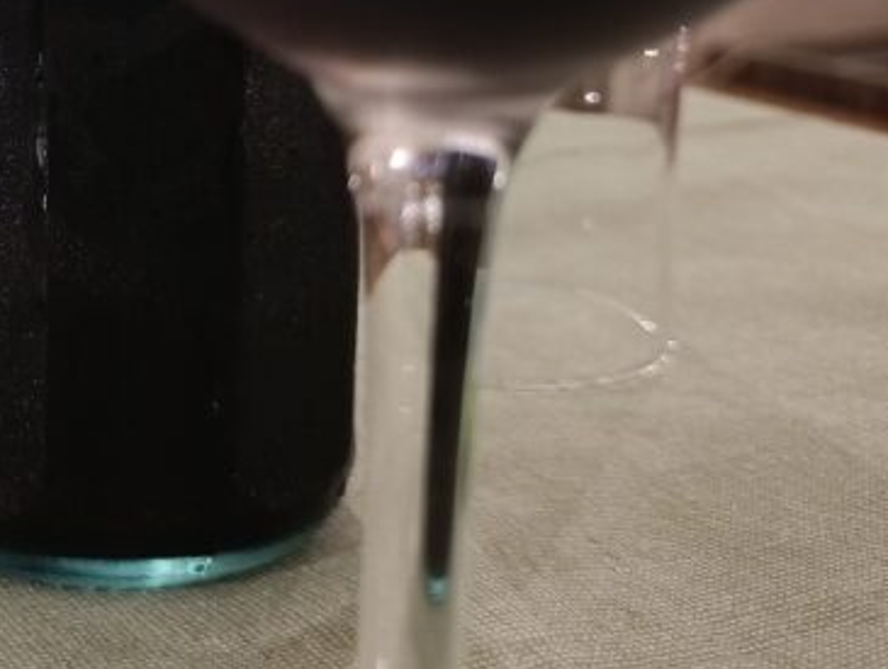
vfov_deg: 22.2
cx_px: -234
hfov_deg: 26.5
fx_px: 1619
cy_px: -47
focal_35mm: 63
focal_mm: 6.11
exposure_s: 1/25
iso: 1130
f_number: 1.65
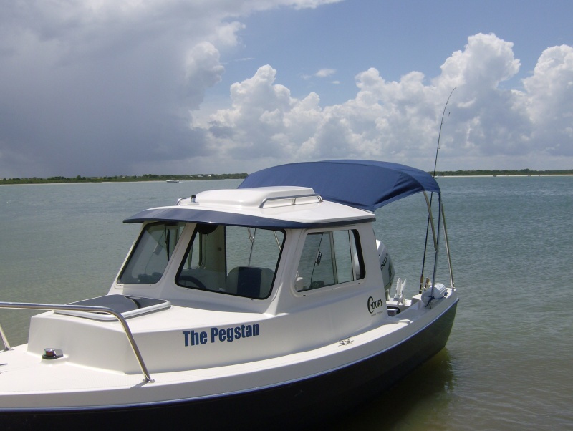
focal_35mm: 36
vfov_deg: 39.7
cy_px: 216
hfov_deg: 51.3
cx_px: 286
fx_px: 597
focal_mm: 6
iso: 100
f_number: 4.7
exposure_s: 1/2000
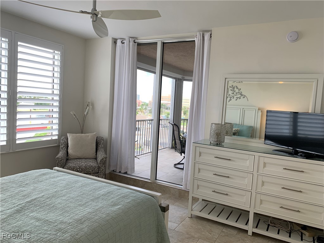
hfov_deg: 67.3
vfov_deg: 53.1
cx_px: 162
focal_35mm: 26
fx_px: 243
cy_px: 122
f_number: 1.8
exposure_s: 1/120
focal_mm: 4.25
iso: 40
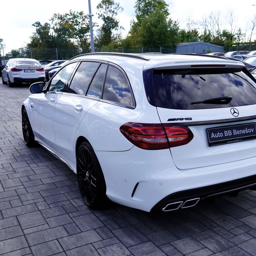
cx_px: 166
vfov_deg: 40.9
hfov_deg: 40.5
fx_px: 343
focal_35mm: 41
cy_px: 128
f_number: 8
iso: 100
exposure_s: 1/125
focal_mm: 32
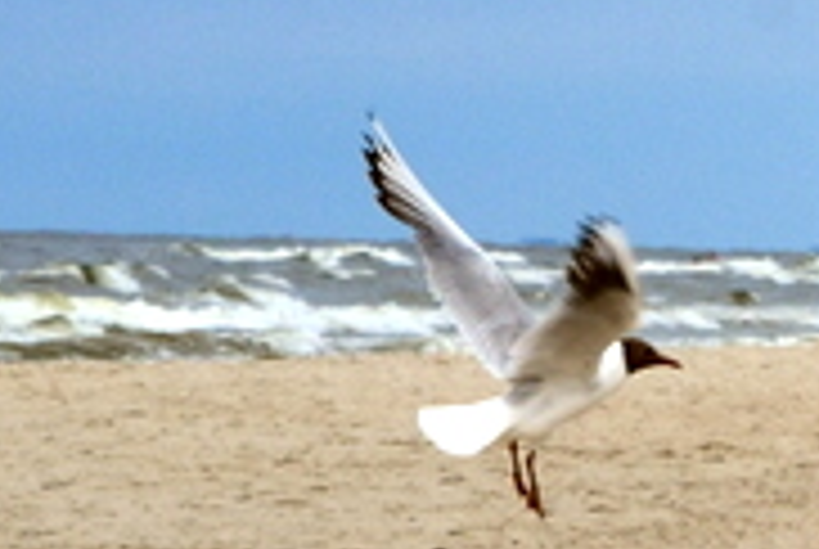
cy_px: 428
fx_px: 10801
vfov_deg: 2.9
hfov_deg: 4.3
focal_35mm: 474
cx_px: 986
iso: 400
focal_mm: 72
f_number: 11
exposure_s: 1/500
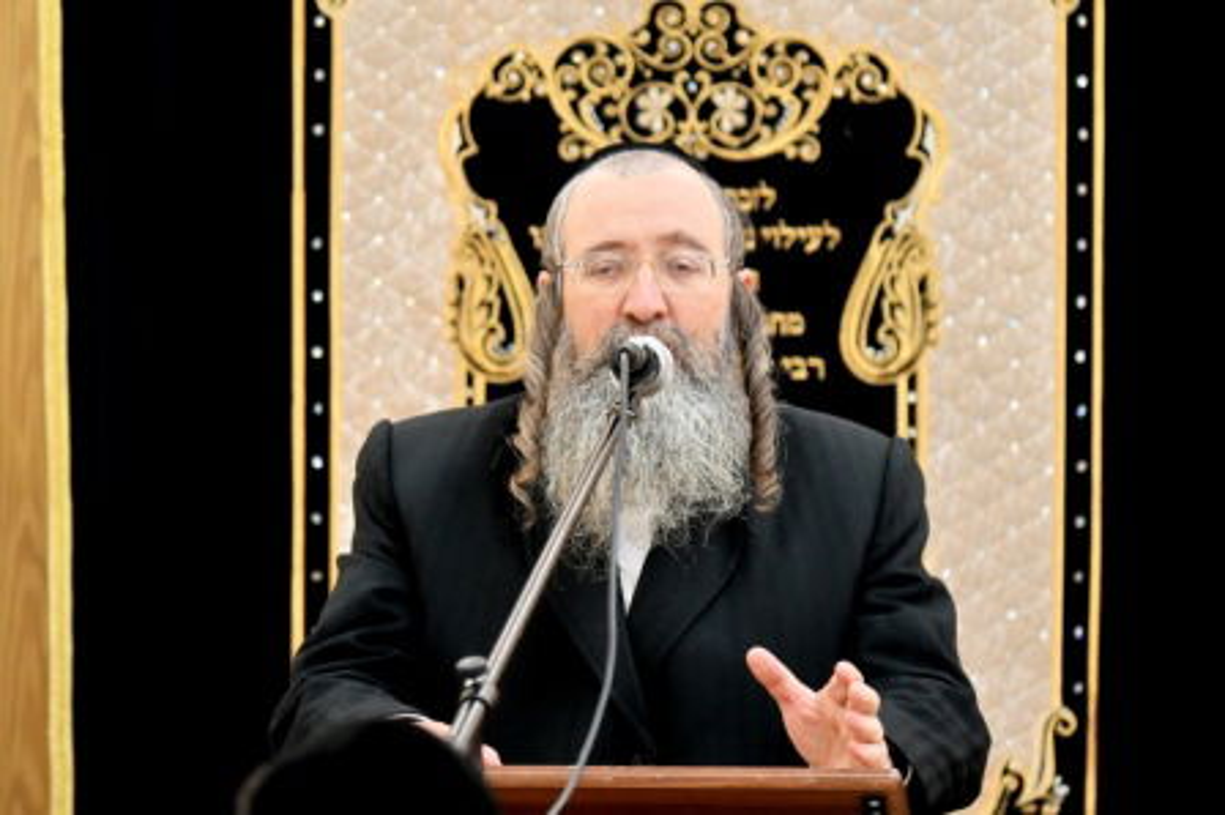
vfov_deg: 7.6
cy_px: 408
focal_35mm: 180
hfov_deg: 11.4
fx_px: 6120
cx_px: 612
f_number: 4
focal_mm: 120
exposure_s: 1/320
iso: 1250
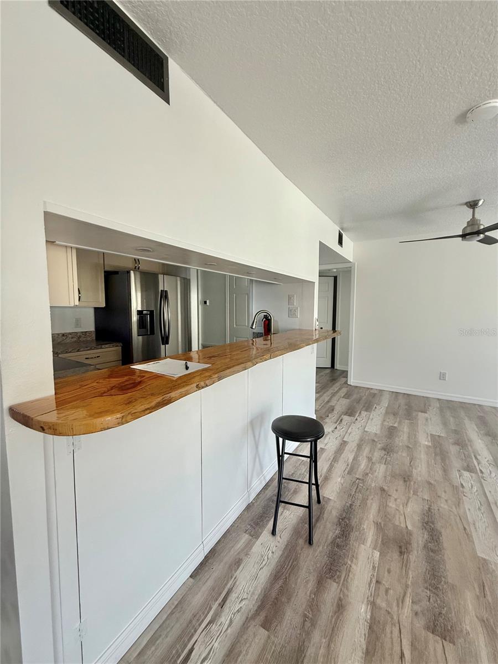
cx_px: 249
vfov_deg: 102.1
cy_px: 332
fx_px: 269
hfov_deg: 85.7
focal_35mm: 14
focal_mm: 2.22
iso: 80
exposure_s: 1/99
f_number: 2.2
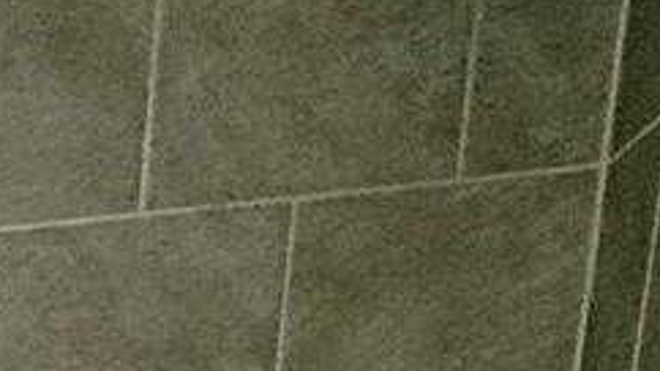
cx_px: -731
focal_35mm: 101
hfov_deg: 15.7
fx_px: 1767
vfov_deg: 8.5
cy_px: 1318
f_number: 2.2
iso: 125
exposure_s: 1/120
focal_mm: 2.22
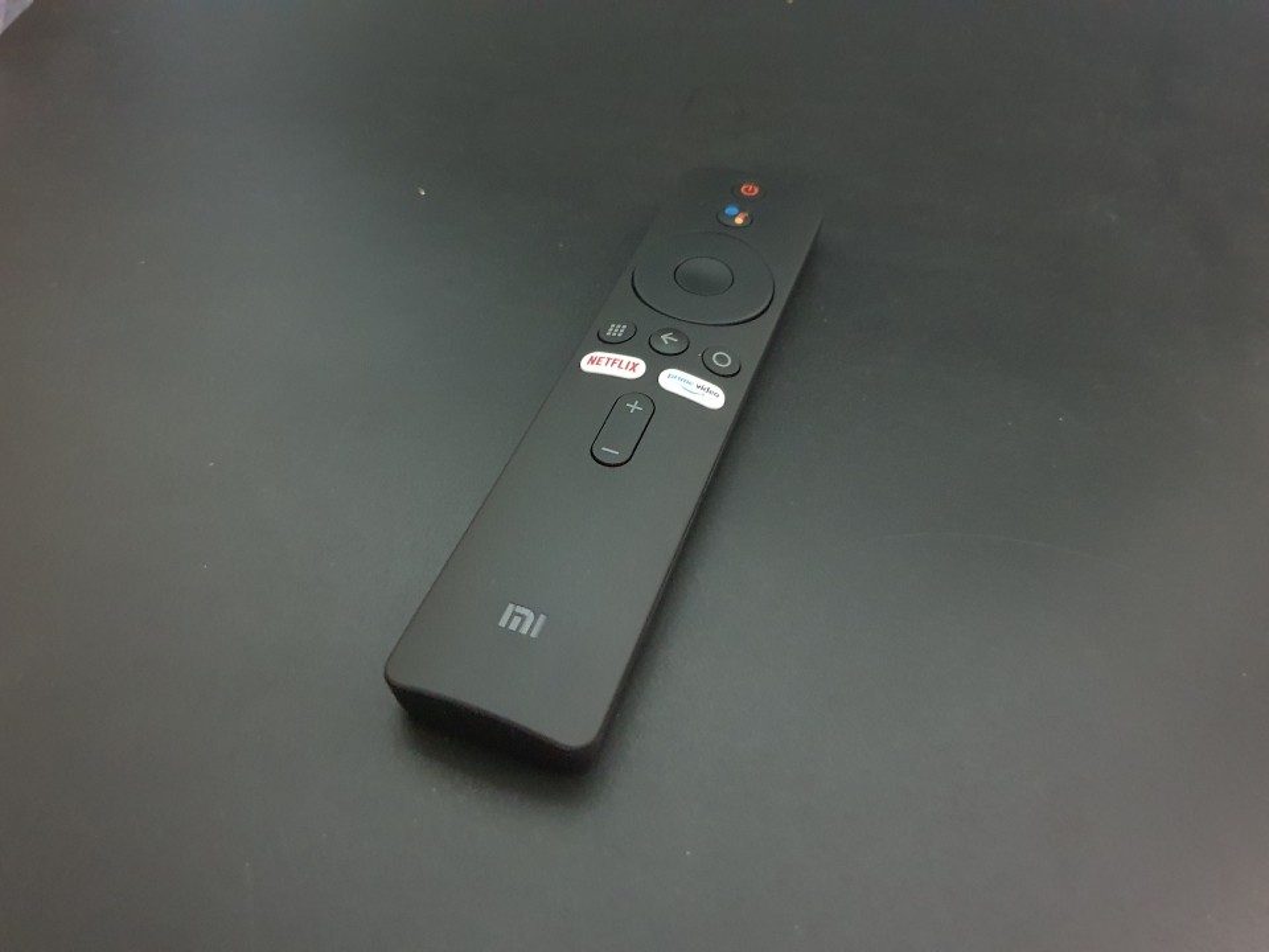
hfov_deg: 67.3
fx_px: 953
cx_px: 634
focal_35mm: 26
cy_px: 476
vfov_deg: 53.1
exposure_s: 1/10
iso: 1000
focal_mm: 4.3
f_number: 1.5
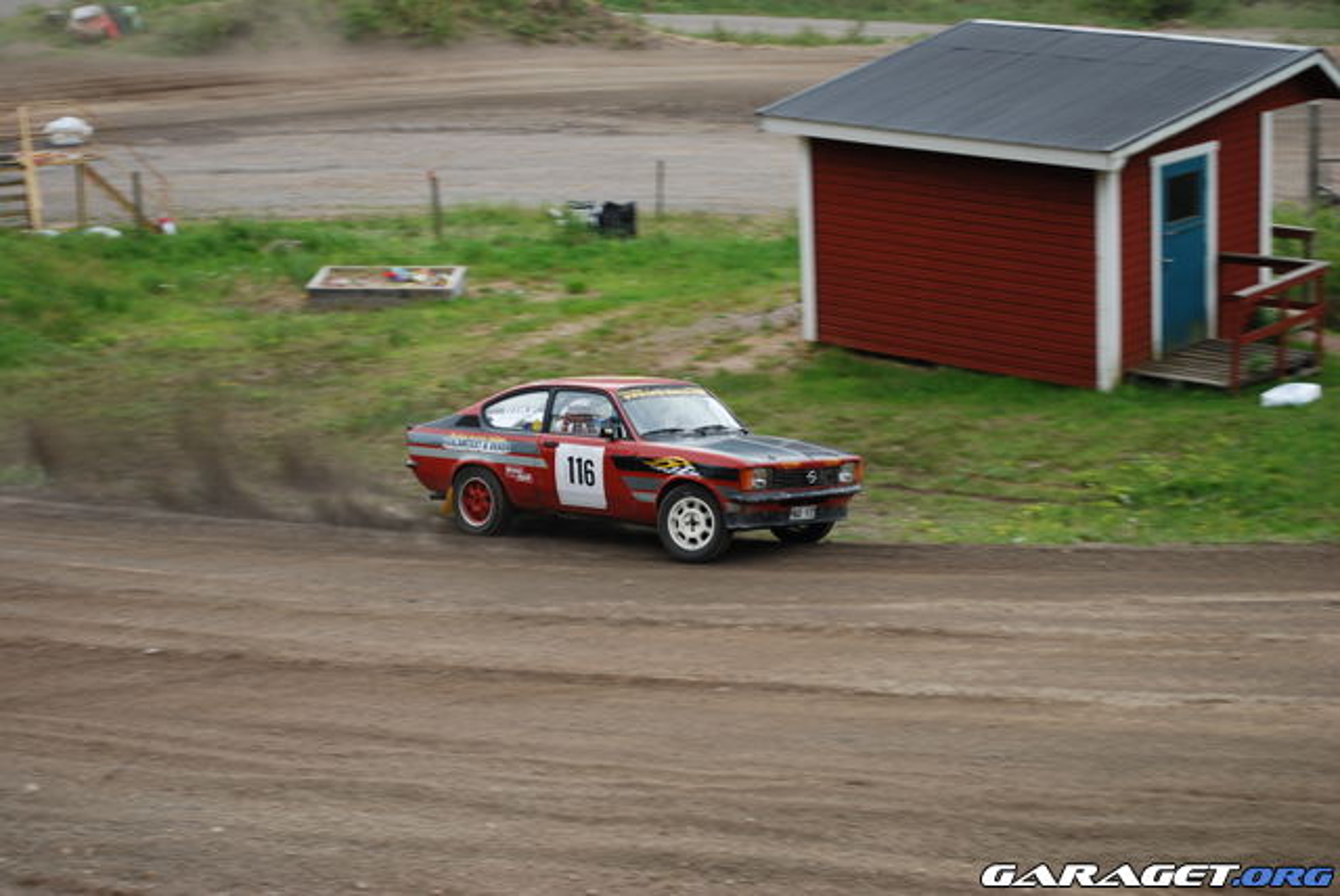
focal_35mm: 82
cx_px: 670
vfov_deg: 16.6
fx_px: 3074
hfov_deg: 24.6
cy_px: 448
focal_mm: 55
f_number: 5.6
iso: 100
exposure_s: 1/160
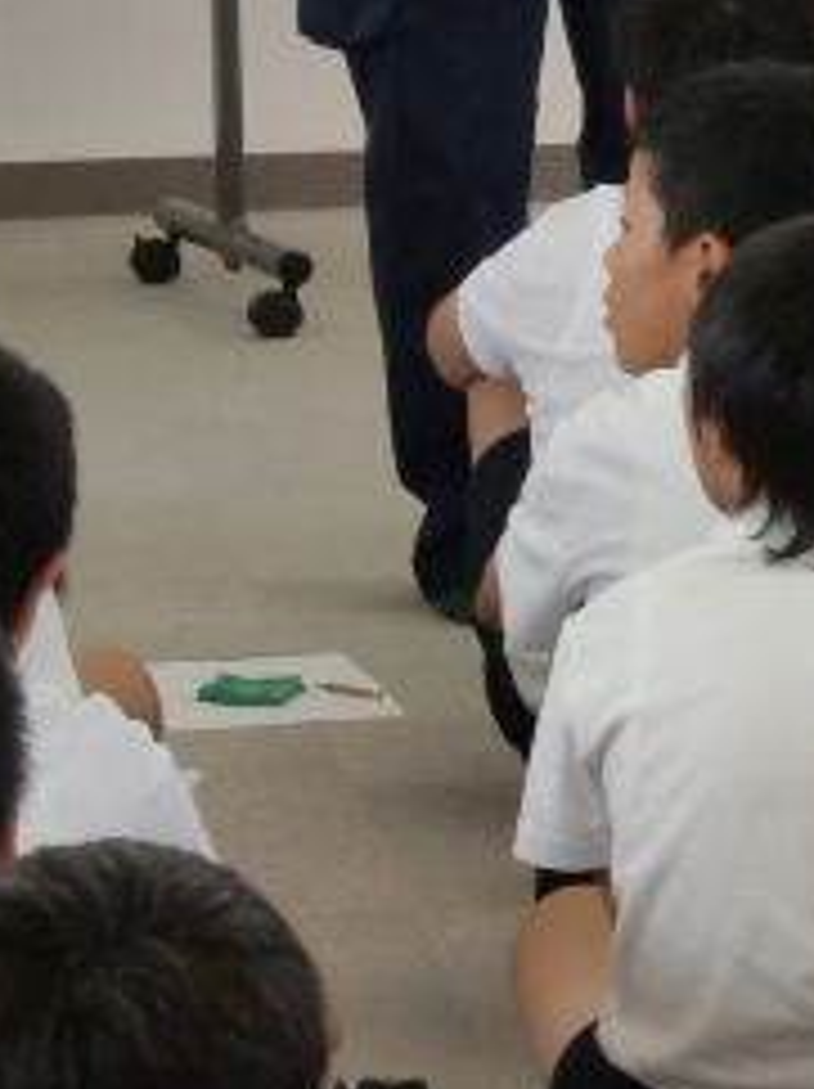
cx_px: 904
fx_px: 8920
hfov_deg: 5.2
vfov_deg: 6.9
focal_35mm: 284
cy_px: -245
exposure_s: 1/100
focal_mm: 19.6
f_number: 5.8
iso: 400
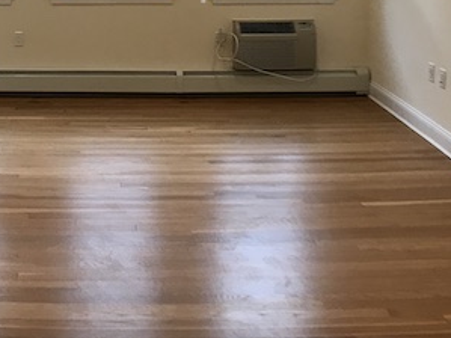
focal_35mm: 75
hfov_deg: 25.6
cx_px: 104
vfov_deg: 18.8
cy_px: -44
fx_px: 977
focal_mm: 3.99
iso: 25
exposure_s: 1/40
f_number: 1.8
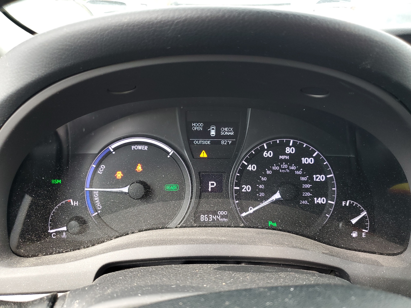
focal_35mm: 26
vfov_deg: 53.1
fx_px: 309
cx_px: 206
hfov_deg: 67.3
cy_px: 154
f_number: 1.5
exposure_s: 1/60.2
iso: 77
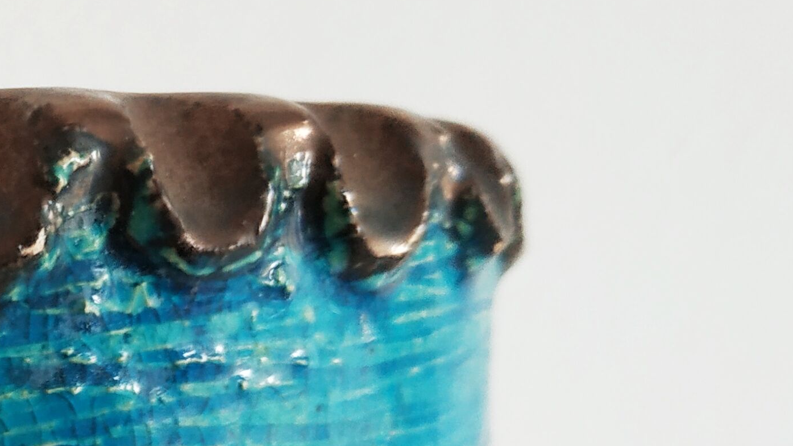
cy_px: 427
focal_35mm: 75
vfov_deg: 15.8
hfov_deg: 25.2
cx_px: -176
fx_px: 1577
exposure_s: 1/25
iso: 200
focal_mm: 3.94
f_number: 1.9
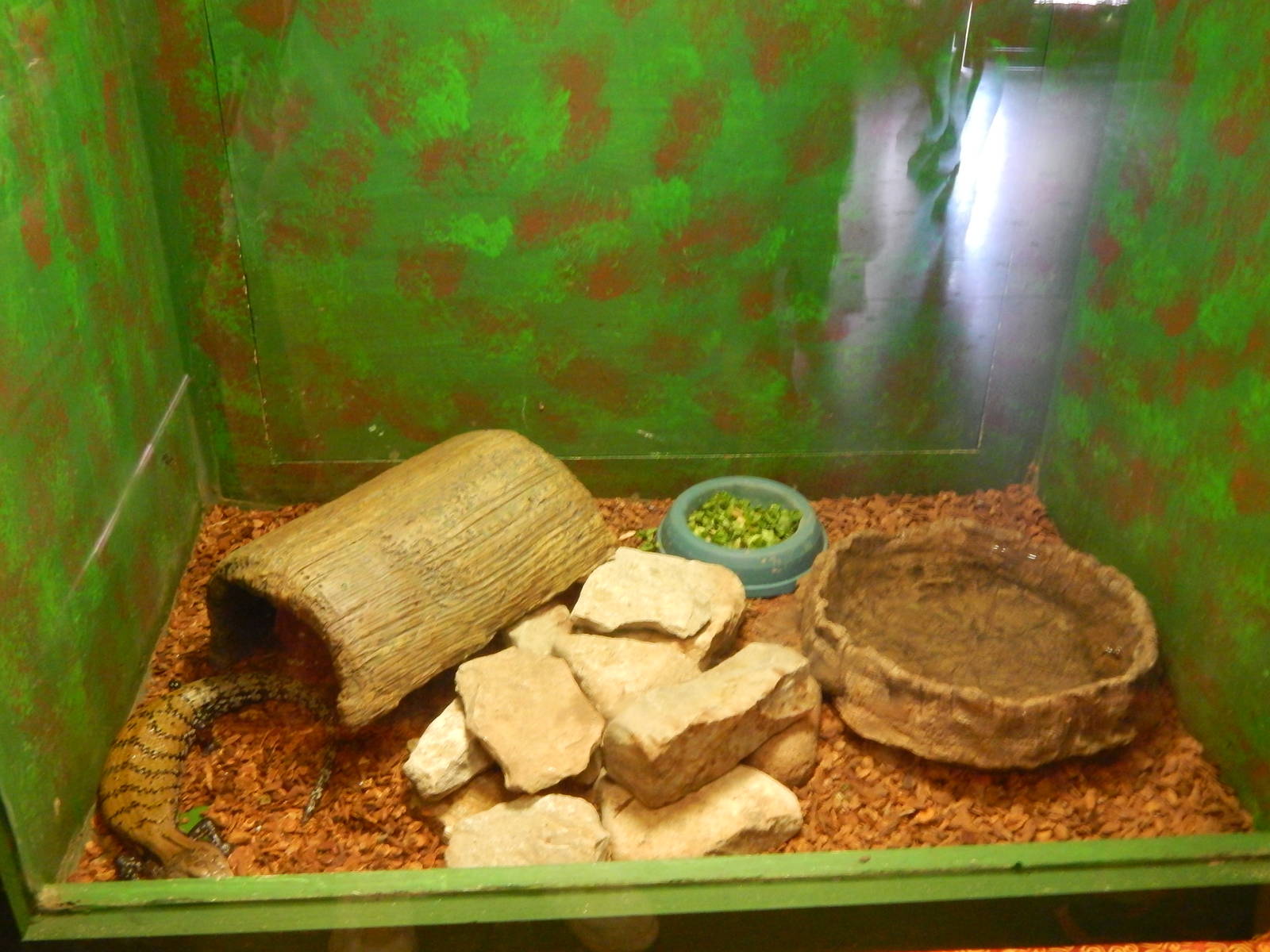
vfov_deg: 40.7
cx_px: 635
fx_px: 1284
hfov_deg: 52.6
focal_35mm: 35
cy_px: 476
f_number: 3.3
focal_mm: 6.1
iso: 720
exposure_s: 1/8
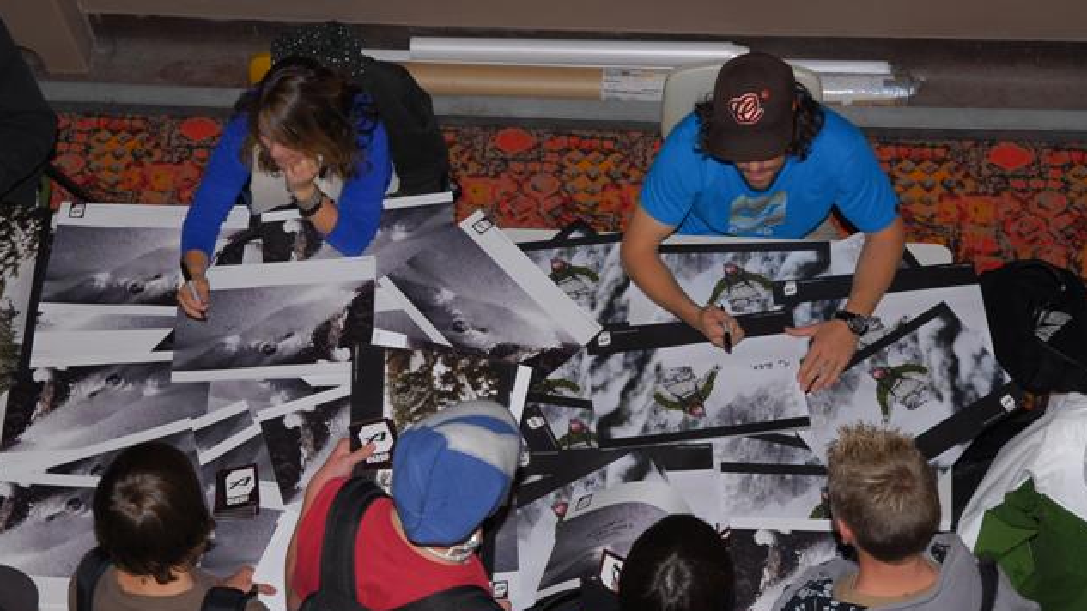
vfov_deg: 17.2
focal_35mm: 70
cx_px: 544
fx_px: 2018
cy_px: 366
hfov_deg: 30.2
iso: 125
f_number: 6.3
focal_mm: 44
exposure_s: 1/60
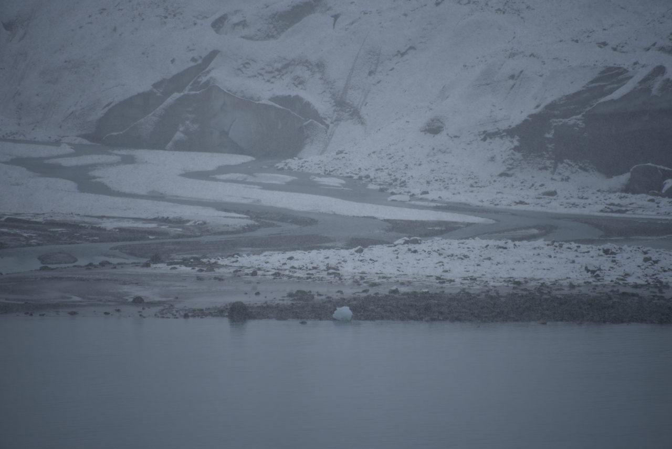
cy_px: 224
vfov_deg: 4.6
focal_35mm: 300
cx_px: 336
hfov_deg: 6.9
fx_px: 5601
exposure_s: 1/640
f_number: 5.6
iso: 160
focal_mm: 300
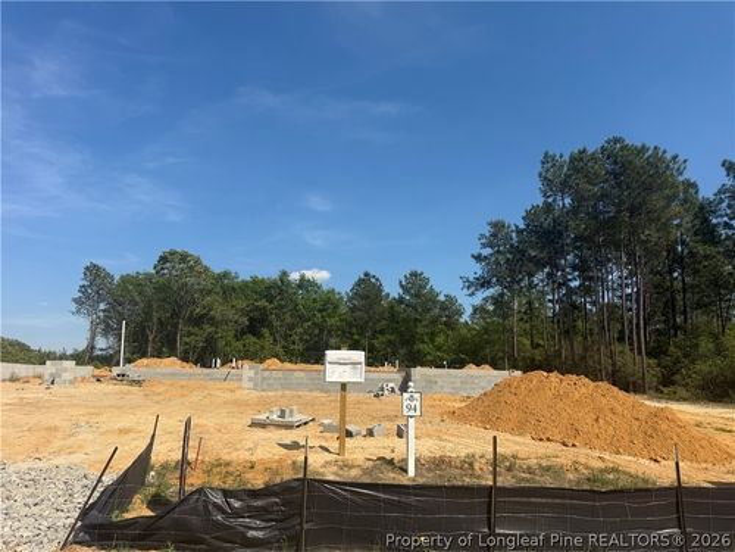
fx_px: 510
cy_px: 276
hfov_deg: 71.6
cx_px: 368
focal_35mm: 24
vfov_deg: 56.8
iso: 80
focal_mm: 6.76
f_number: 1.78
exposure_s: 1/5714
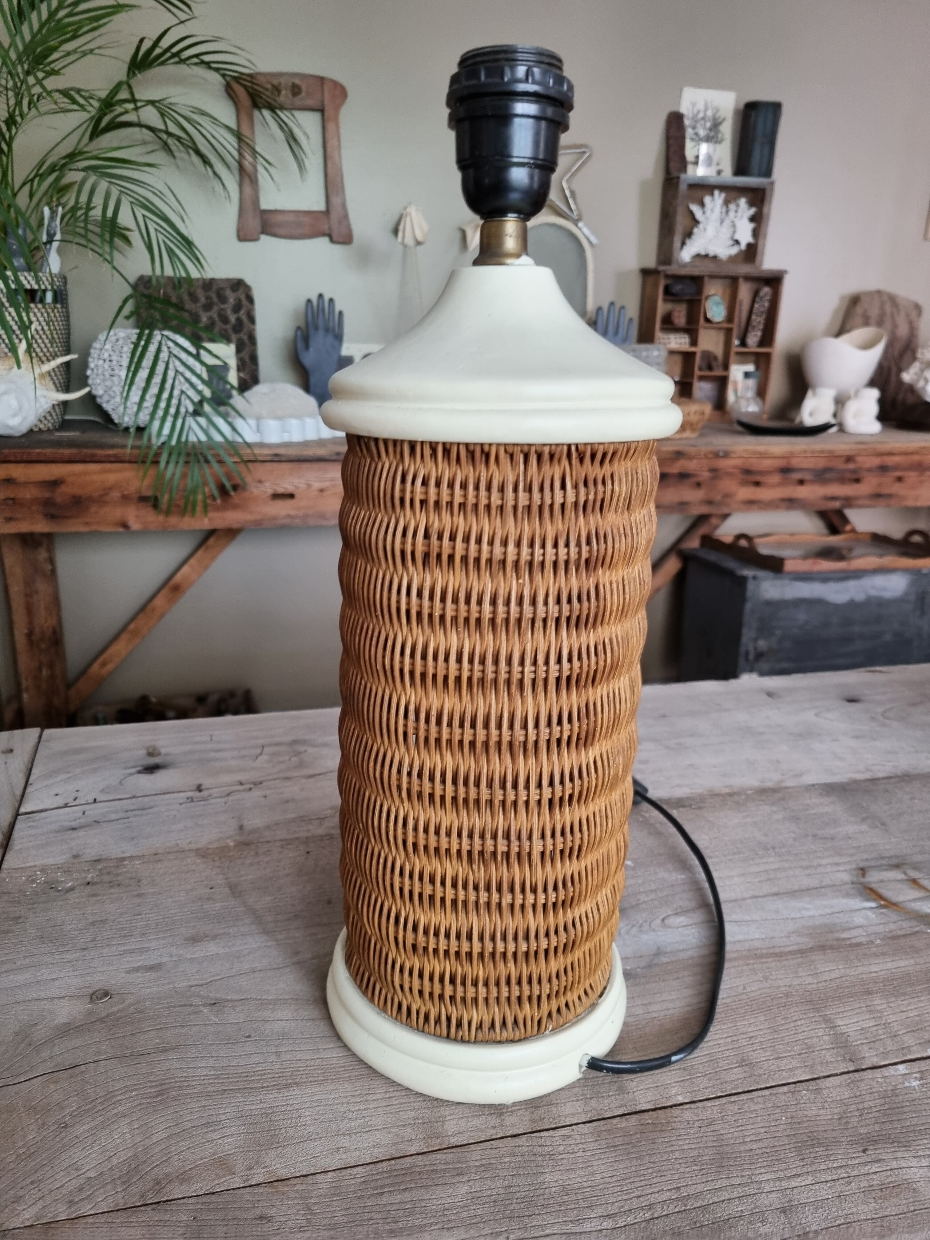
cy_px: 620
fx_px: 931
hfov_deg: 53.1
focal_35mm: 26
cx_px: 465
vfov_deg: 67.3
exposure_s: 1/50
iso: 400
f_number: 1.8
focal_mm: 5.4
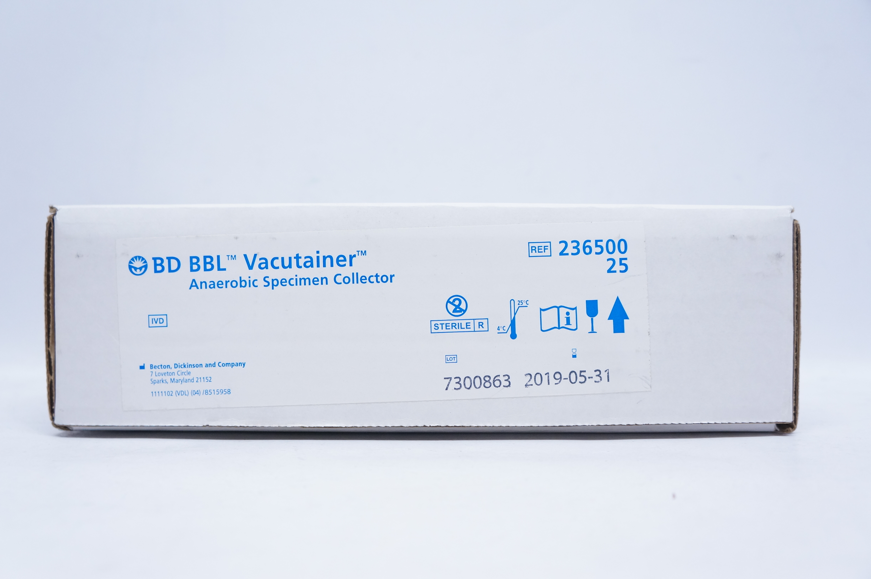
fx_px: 761
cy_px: 290
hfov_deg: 59.5
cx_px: 436
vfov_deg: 41.6
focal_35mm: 32
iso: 800
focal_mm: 21
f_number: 4.5
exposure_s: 1/100
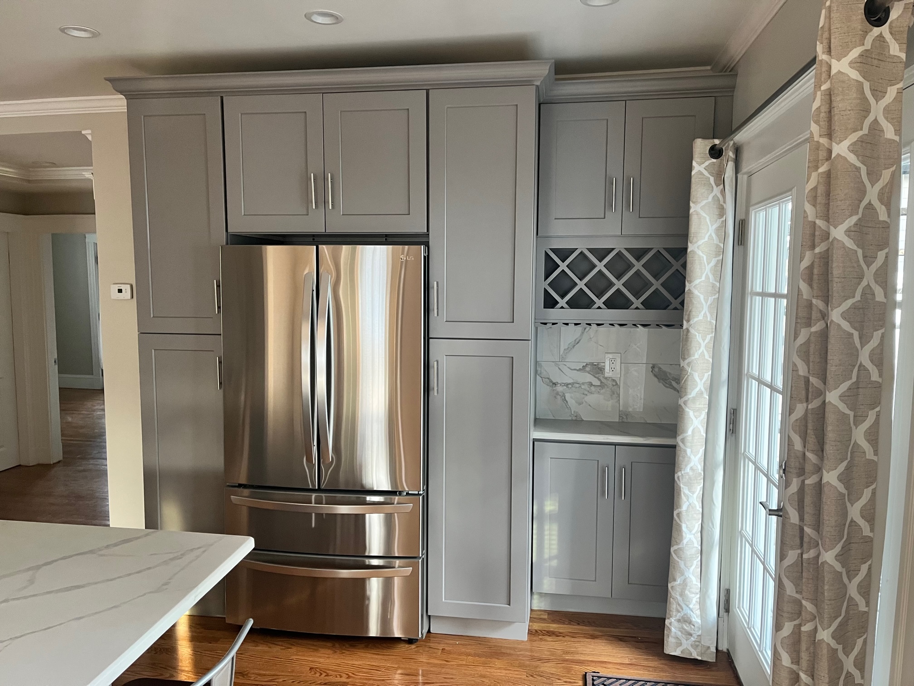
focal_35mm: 26
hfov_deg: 67.3
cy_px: 343
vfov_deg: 53.1
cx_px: 457
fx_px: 687
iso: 250
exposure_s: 1/60
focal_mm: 5.1
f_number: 1.6
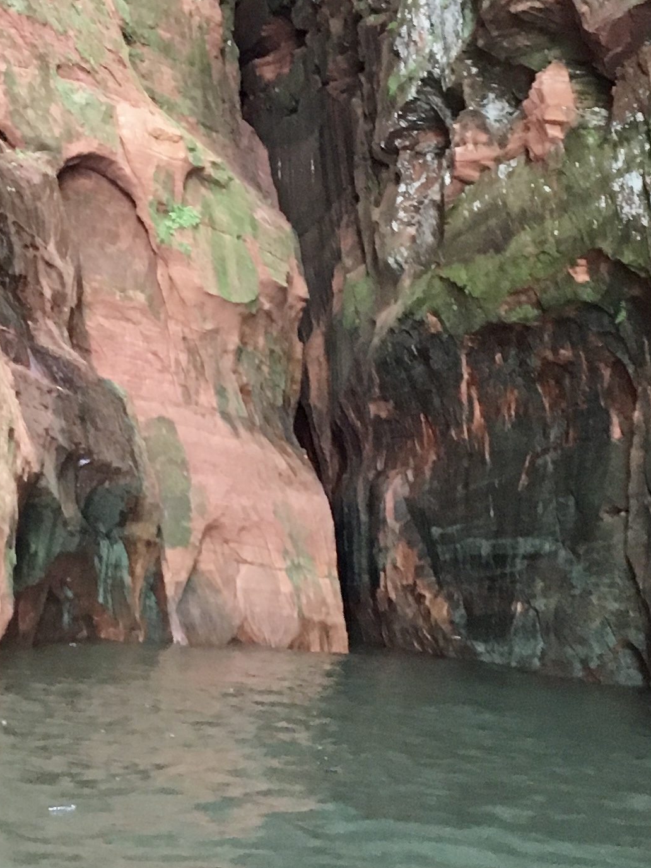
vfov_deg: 22.7
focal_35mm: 85
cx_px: 169
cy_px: 170
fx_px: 2131
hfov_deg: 17.3
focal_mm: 4.15
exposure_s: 1/30
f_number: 2.2
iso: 200
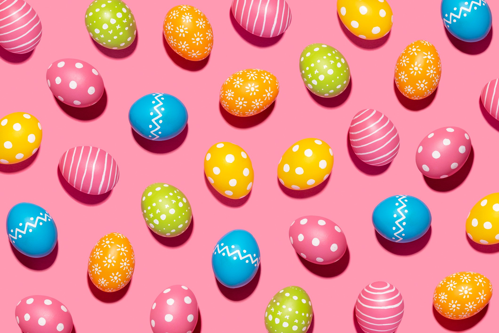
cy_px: 166
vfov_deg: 37.9
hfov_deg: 54.4
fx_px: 485
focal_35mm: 35
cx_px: 250
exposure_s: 1/160
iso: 125
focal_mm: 35
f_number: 10
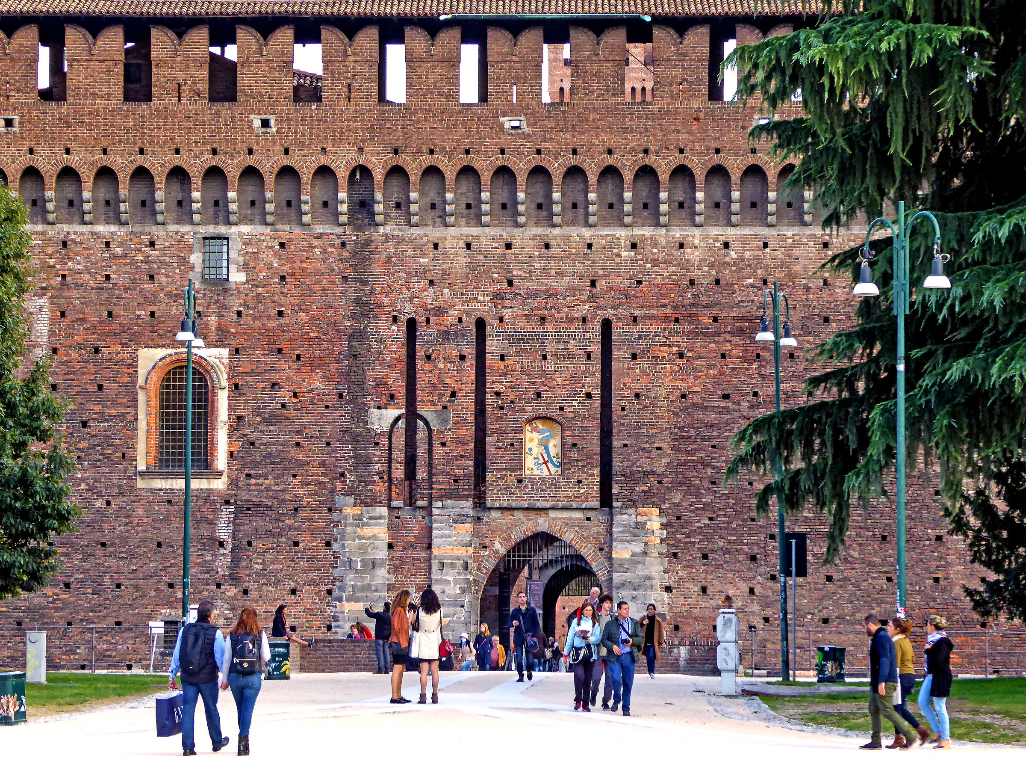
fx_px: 4001
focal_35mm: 135
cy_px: 385
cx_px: 513
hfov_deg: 14.6
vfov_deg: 11.0
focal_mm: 24.2
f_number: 5.3
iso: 200
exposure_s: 1/50
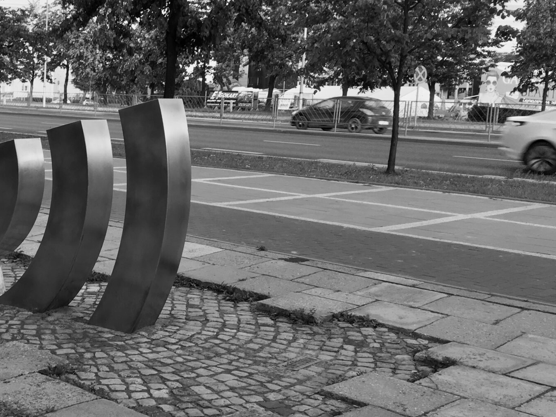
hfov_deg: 32.9
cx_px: 38
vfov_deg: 26.5
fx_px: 883
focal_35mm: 55
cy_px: 226
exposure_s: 1/100
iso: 40
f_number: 2.2
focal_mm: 4.15
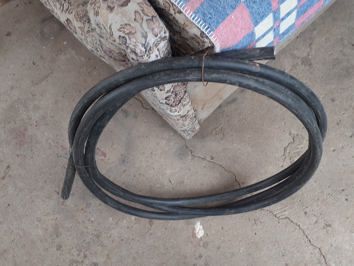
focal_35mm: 32
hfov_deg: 56.8
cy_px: 132
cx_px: 188
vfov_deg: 44.2
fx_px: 327
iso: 40
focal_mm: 3.6
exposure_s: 1/100
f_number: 1.9
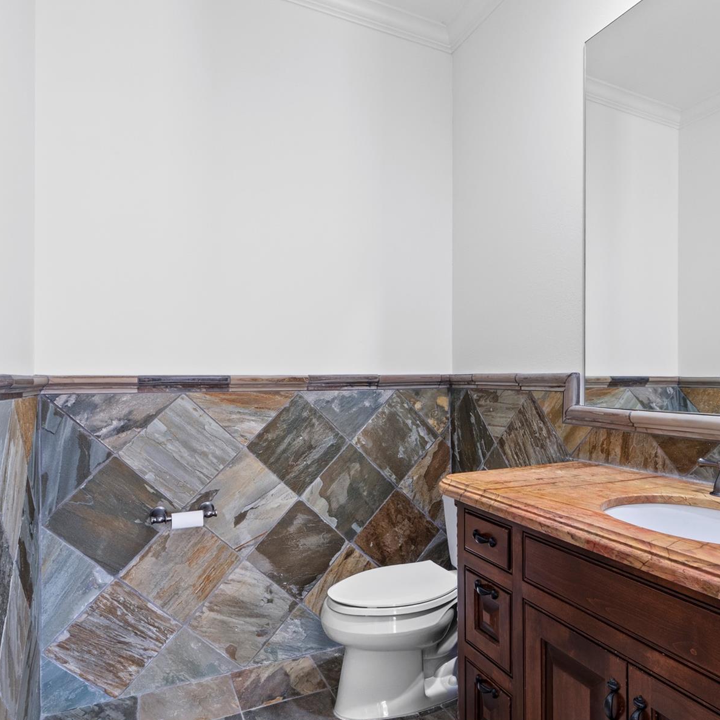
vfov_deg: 69.4
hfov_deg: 69.2
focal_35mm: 22
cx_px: 416
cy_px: 404
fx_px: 518
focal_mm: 10
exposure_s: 5
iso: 250
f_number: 11
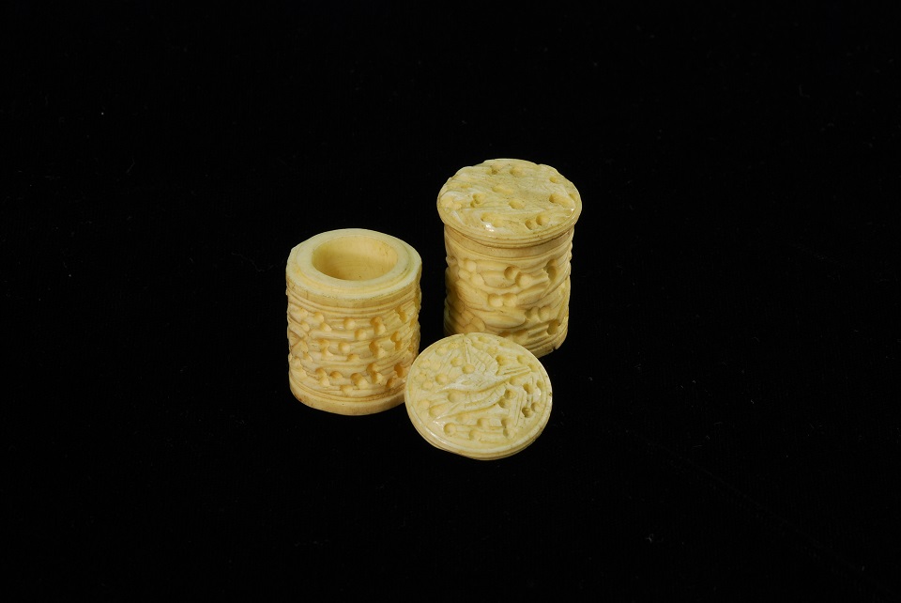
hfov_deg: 13.0
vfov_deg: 8.7
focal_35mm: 158
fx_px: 3945
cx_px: 450
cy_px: 302
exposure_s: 1
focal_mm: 105
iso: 100
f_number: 18
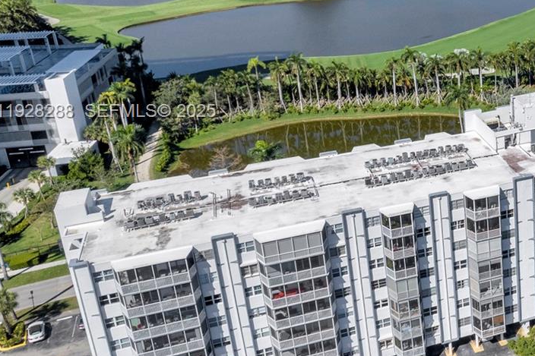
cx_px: 587
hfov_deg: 34.3
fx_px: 743
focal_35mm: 50
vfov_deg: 26.8
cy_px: 113
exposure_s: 1/3000
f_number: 2.8
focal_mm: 8.38
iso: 100
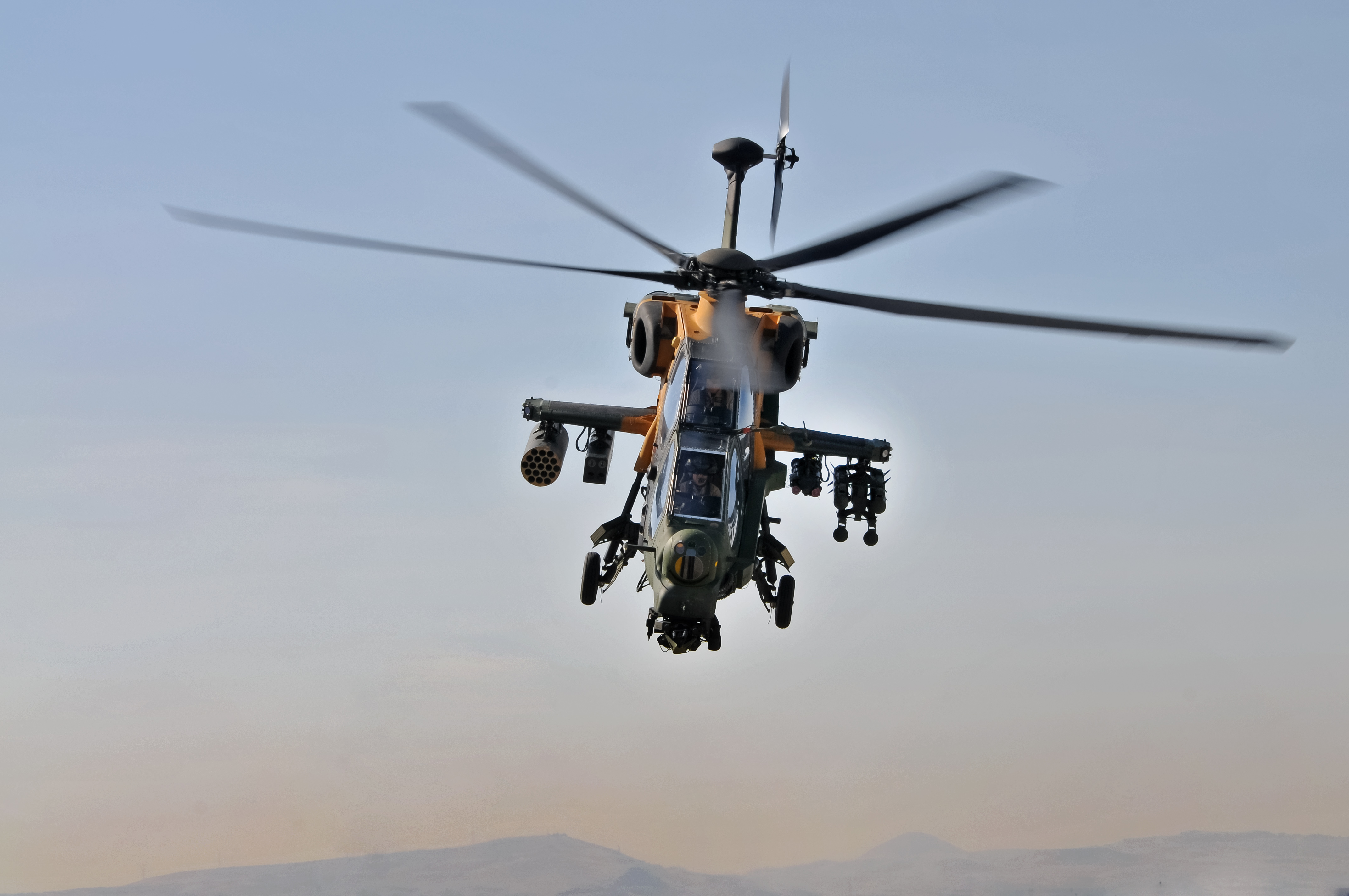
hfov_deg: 14.9
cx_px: 674
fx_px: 5165
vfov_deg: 9.9
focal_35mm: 138
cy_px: 448
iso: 200
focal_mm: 92
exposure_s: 1/320
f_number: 10
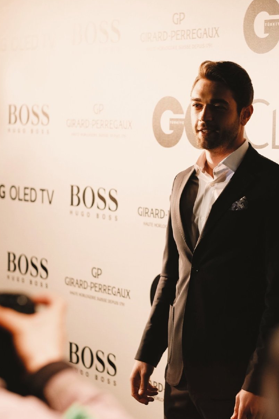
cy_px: 212
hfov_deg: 14.0
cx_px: 160
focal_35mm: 98
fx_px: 1139
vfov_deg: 20.8
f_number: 2.2
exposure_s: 1/200
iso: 2500
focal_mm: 56
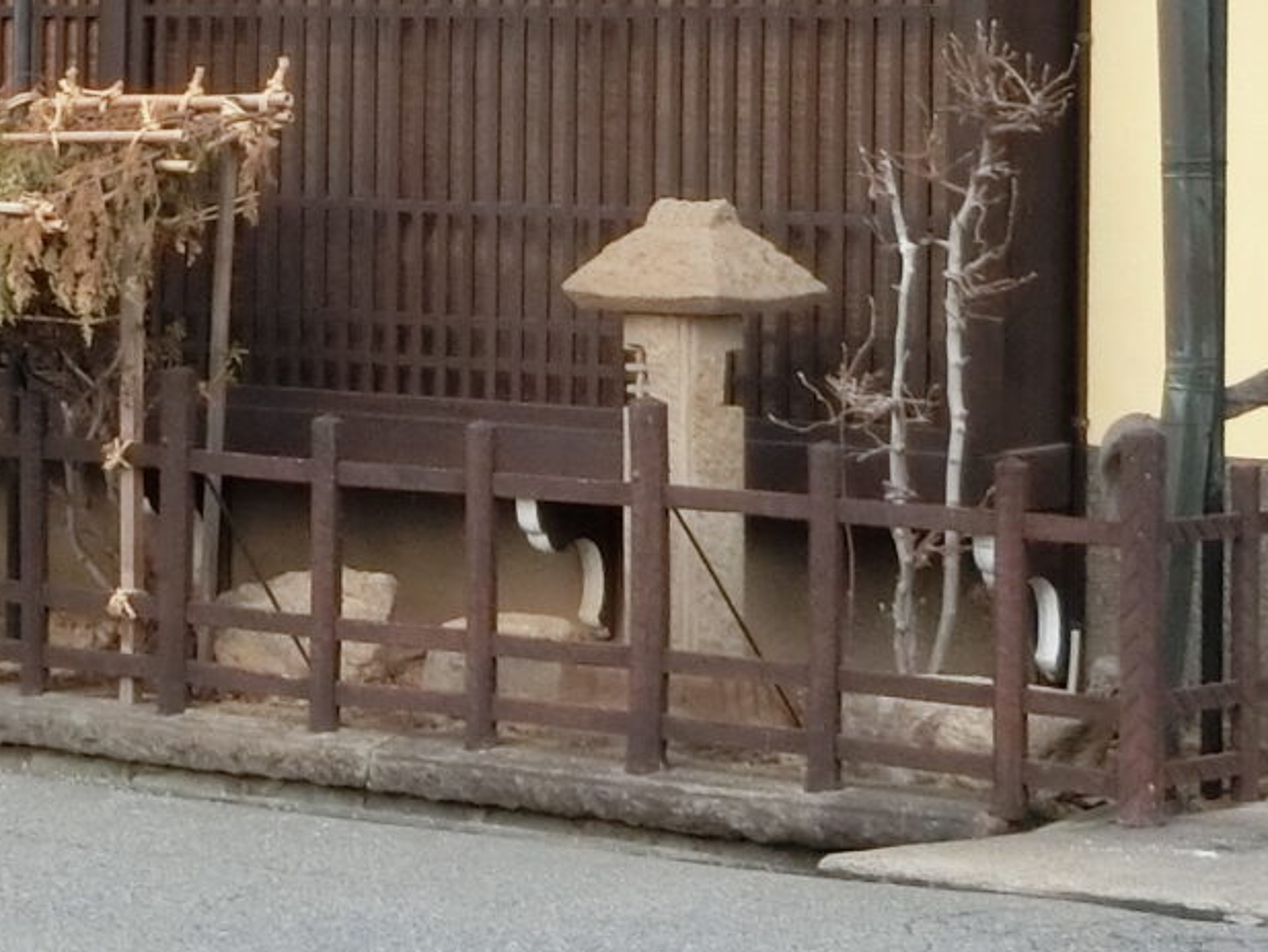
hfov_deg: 13.9
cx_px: 232
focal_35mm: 141
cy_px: -70
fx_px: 5166
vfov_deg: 10.4
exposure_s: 1/125
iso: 320
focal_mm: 6
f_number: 3.9
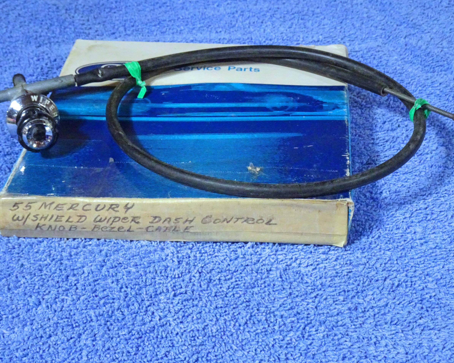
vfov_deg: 24.2
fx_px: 847
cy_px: 181
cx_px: 222
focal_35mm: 63
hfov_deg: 30.0
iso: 1600
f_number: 4.5
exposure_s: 1/30
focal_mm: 10.23
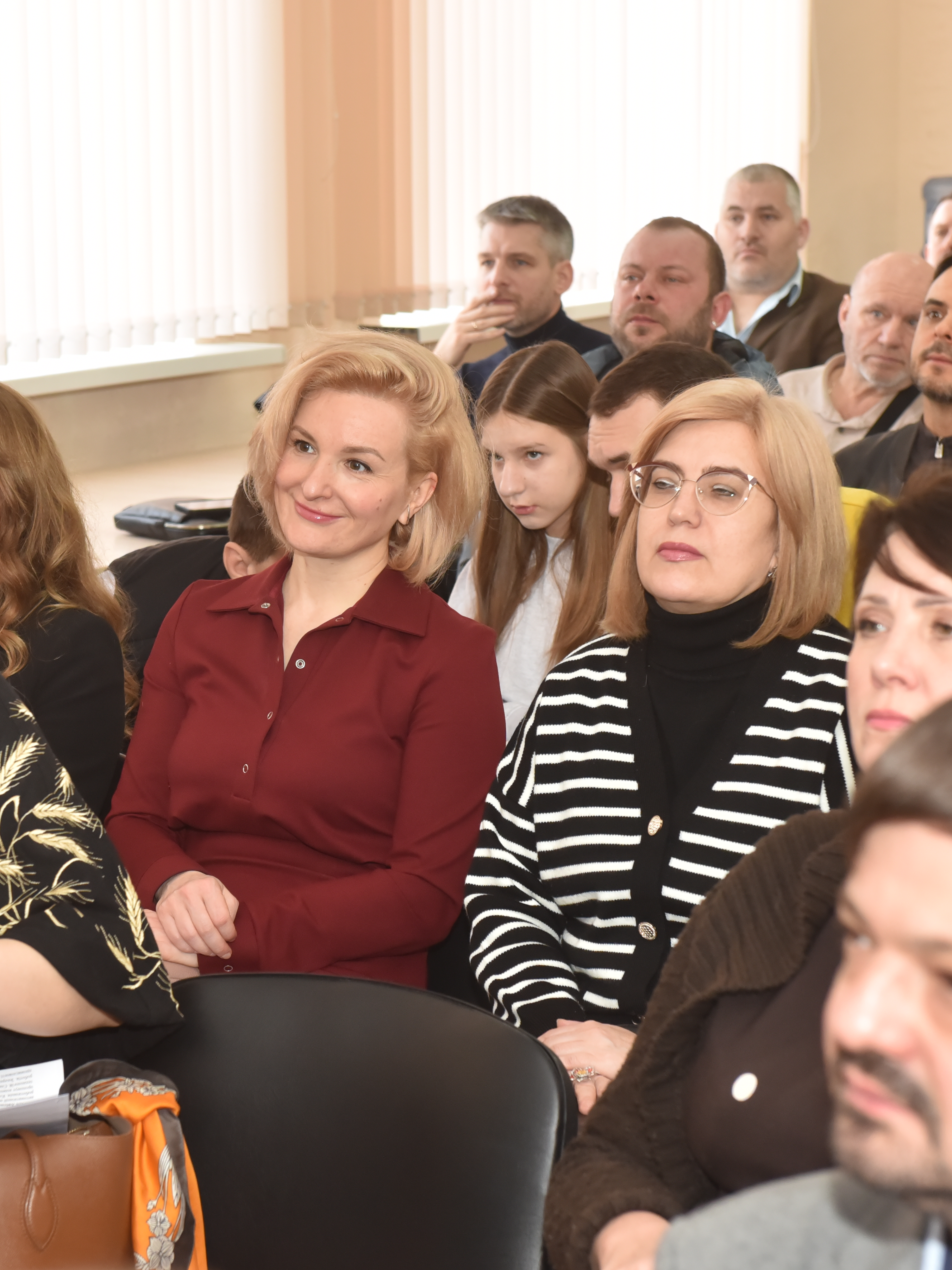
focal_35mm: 101
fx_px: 3704
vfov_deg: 19.4
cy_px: 635
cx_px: 314
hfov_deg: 14.6
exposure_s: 1/160
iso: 1600
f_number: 6.3
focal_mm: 70
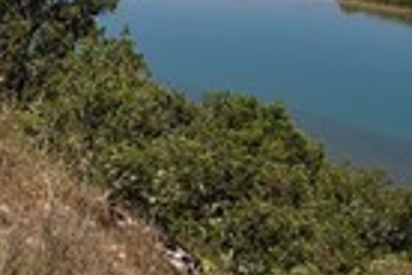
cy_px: -6
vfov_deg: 18.2
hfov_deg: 27.7
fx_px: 835
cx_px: 170
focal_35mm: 73
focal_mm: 24
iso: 200
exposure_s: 1/250
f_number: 13
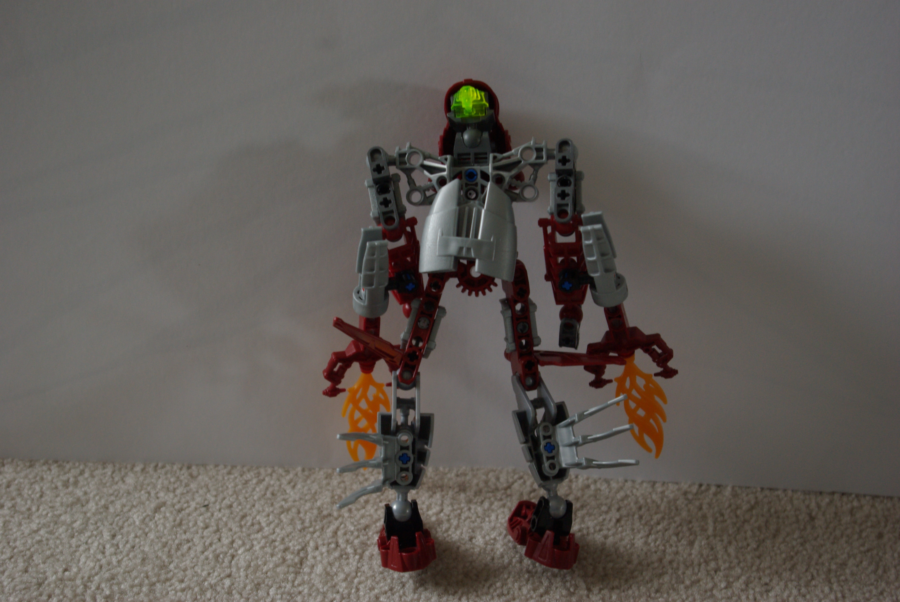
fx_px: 1614
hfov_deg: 31.2
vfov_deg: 21.1
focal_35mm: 64
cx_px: 450
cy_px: 301
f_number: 4.5
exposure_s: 1/45
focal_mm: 43
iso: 400
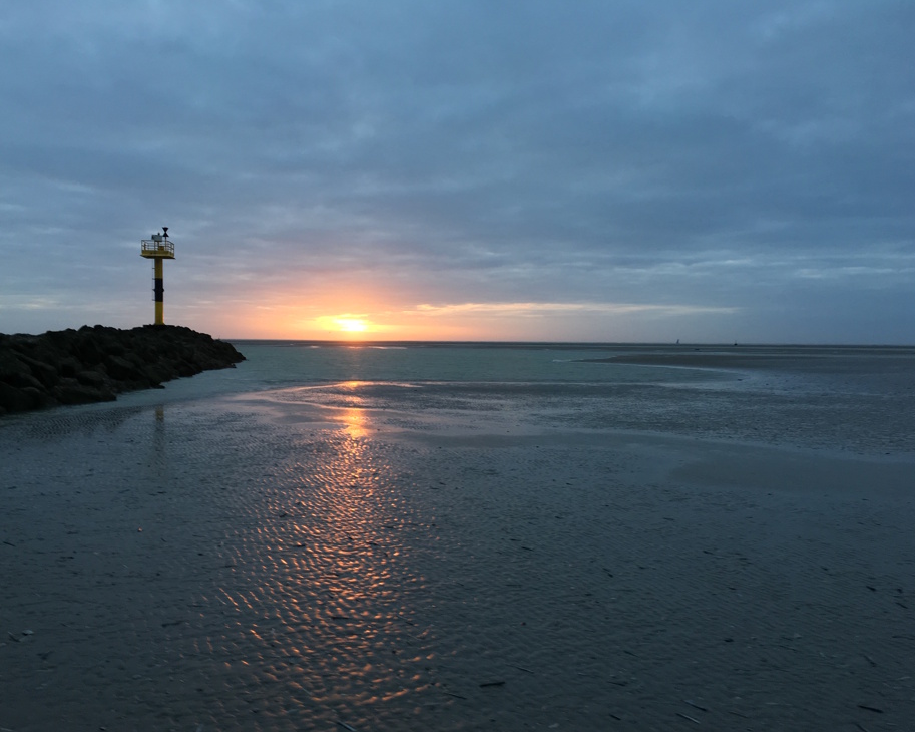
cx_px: 429
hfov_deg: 57.1
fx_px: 839
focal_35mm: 31
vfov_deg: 47.1
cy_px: 370
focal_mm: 4.15
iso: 32
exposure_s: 1/50
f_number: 2.2
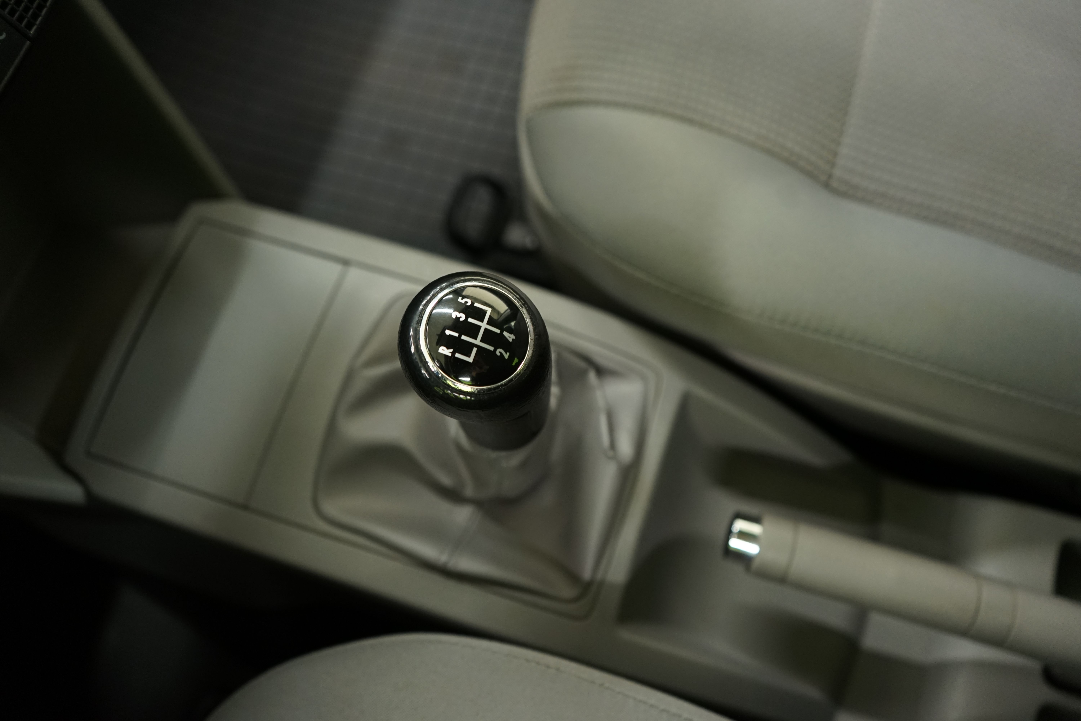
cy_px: 360
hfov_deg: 65.5
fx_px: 841
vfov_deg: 46.4
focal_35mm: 28
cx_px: 540
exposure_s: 1/30
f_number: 3.5
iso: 1250
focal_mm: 28
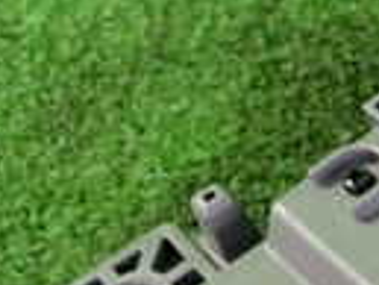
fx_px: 1271
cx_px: 673
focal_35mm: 116
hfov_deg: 14.9
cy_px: 394
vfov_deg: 12.3
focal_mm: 4.5
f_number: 2
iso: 400
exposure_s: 1/30
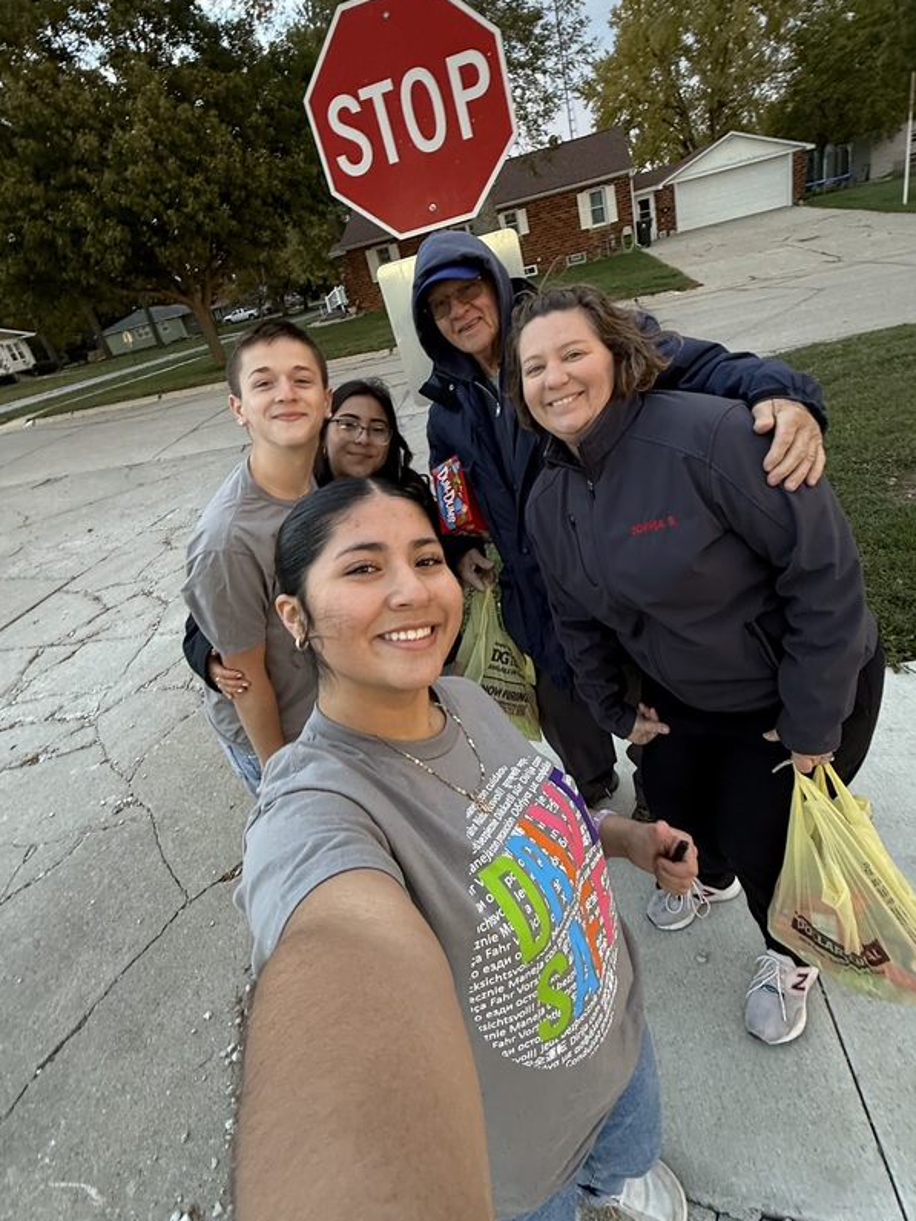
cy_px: 569
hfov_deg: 71.6
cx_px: 463
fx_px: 635
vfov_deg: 87.6
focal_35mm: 18
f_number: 2.2
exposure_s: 1/99
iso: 125
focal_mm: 2.22
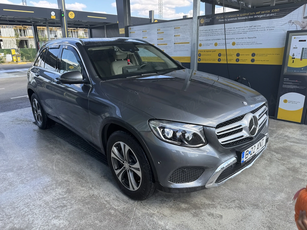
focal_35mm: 24
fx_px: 213
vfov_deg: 56.8
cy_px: 115
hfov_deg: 71.6
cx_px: 154
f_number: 1.78
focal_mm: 6.76
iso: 80
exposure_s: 1/671
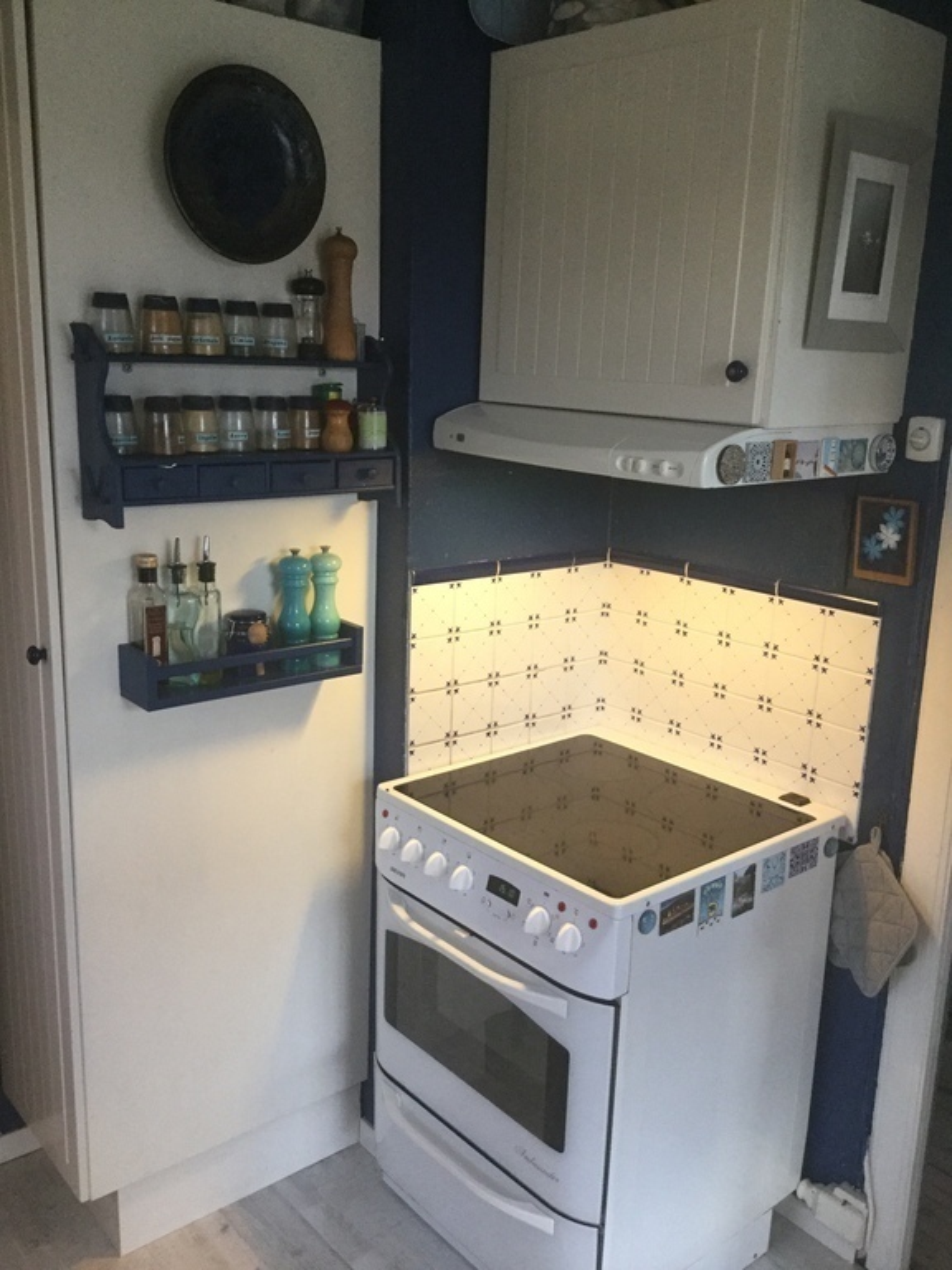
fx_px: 1137
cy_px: 635
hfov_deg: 45.4
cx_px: 476
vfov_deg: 58.4
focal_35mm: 31
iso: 160
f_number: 2.4
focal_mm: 3.3
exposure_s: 1/33
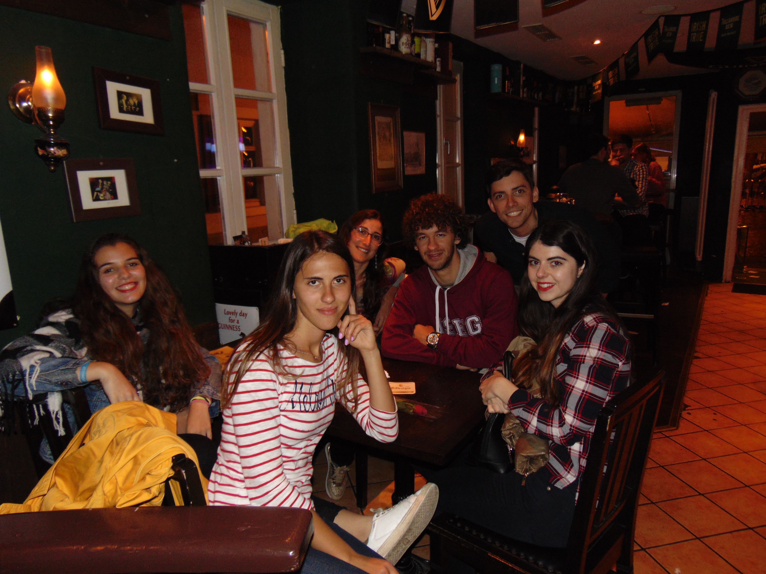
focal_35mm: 25
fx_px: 553
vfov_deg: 54.9
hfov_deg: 69.4
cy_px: 287
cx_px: 383
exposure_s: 1/8
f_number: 3
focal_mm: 4.5
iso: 200
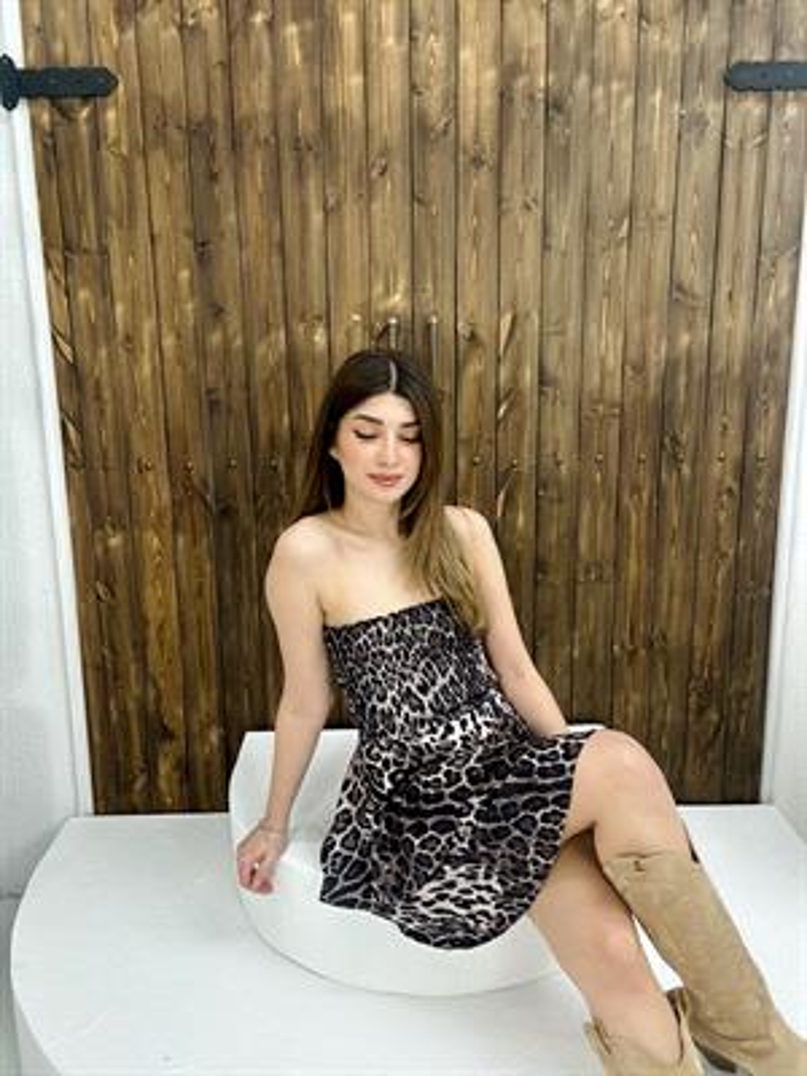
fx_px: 933
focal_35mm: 30
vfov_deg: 60.0
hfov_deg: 46.8
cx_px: 404
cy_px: 538
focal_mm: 2.69
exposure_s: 1/100
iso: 80
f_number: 1.9
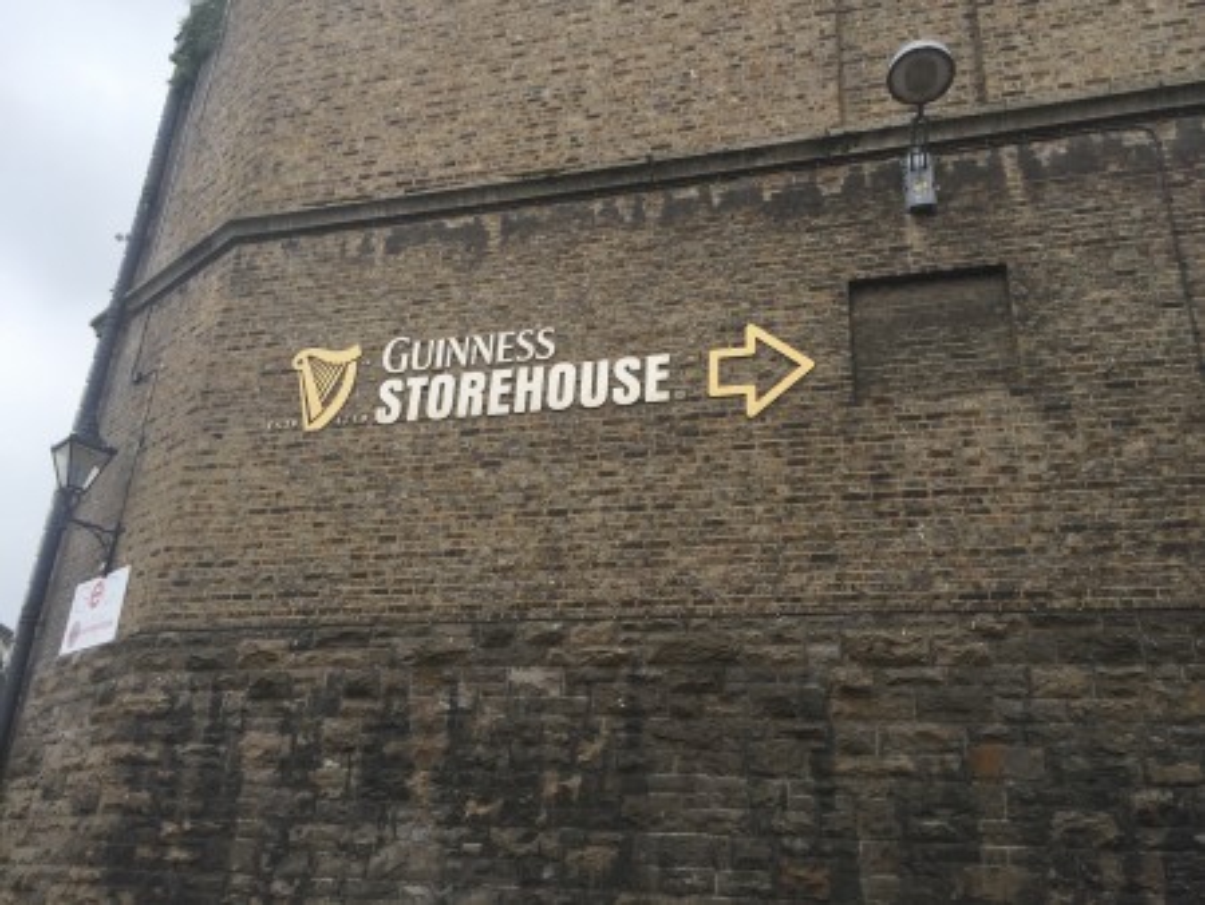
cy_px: 452
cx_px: 602
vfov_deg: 48.3
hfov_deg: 61.6
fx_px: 1010
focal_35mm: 29
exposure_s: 1/455
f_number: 2.2
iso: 32
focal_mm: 4.15
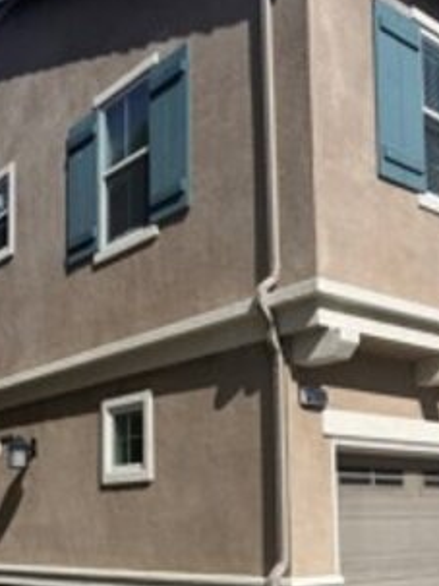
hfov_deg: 30.2
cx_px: 254
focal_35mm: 48
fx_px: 812
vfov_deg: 38.7
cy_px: 435
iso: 50
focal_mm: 5.1
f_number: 1.6
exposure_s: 1/6173
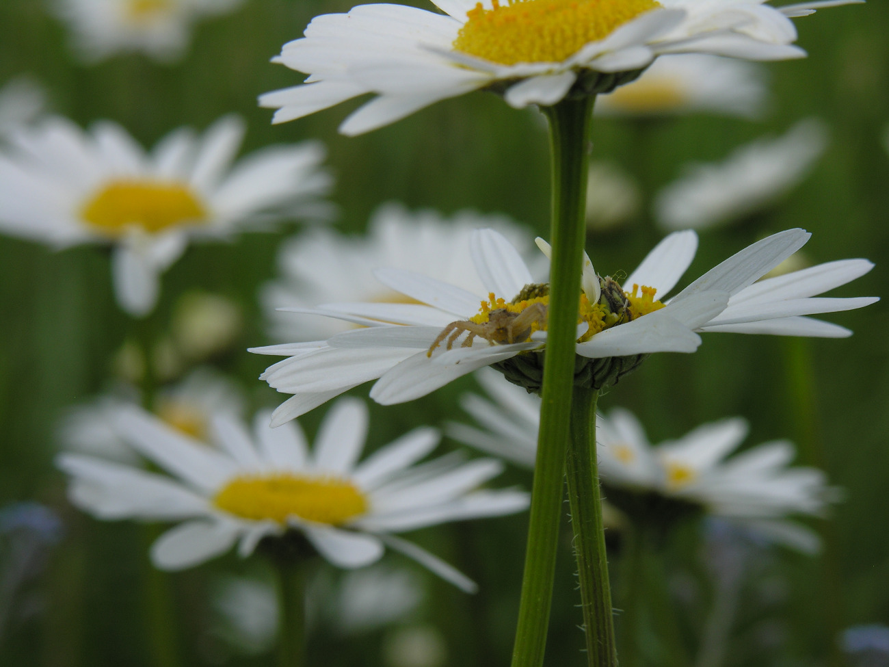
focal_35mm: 175
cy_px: 334
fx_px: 4494
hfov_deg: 11.3
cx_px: 444
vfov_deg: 8.5
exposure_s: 1/154
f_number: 7.1
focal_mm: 44.5
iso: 50
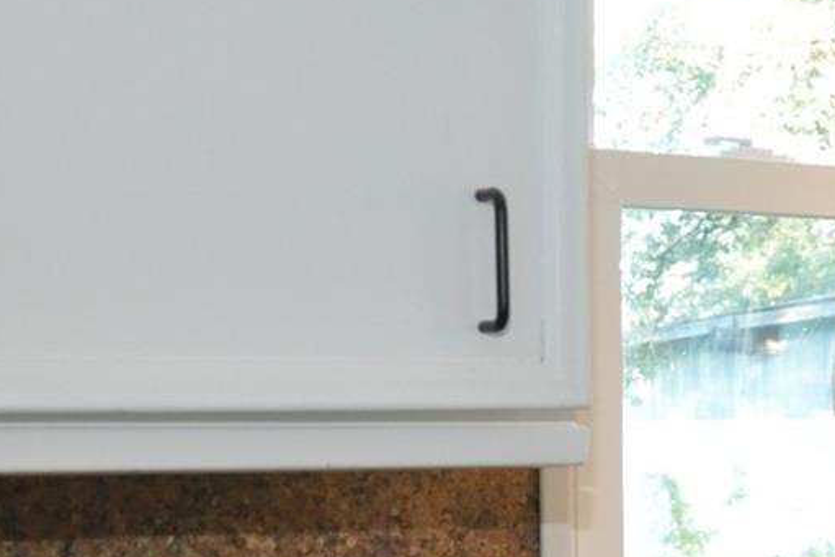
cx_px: 1247
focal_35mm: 108
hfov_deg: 17.1
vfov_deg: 12.4
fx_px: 2506
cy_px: 668
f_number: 4
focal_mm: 18
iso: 800
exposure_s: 1/60
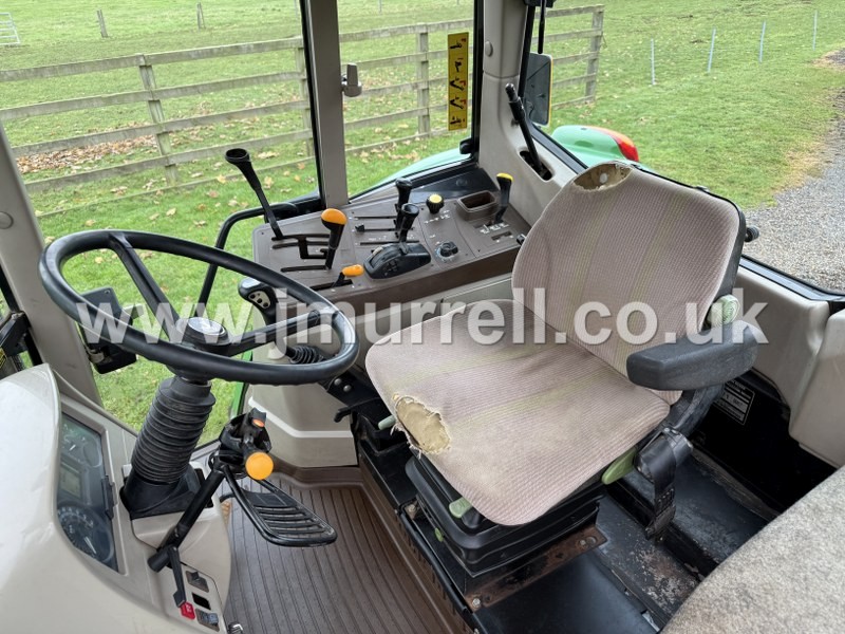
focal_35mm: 24
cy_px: 317
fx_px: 586
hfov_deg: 71.6
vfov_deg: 56.8
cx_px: 422
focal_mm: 6.76
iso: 100
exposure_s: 1/121
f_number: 1.78
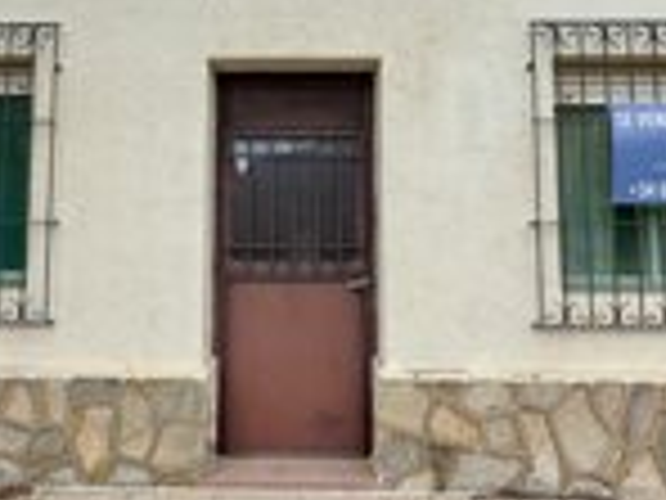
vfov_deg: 41.1
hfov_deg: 53.8
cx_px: 288
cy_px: 153
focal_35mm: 34
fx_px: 654
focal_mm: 2.22
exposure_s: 1/879
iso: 40
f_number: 2.2
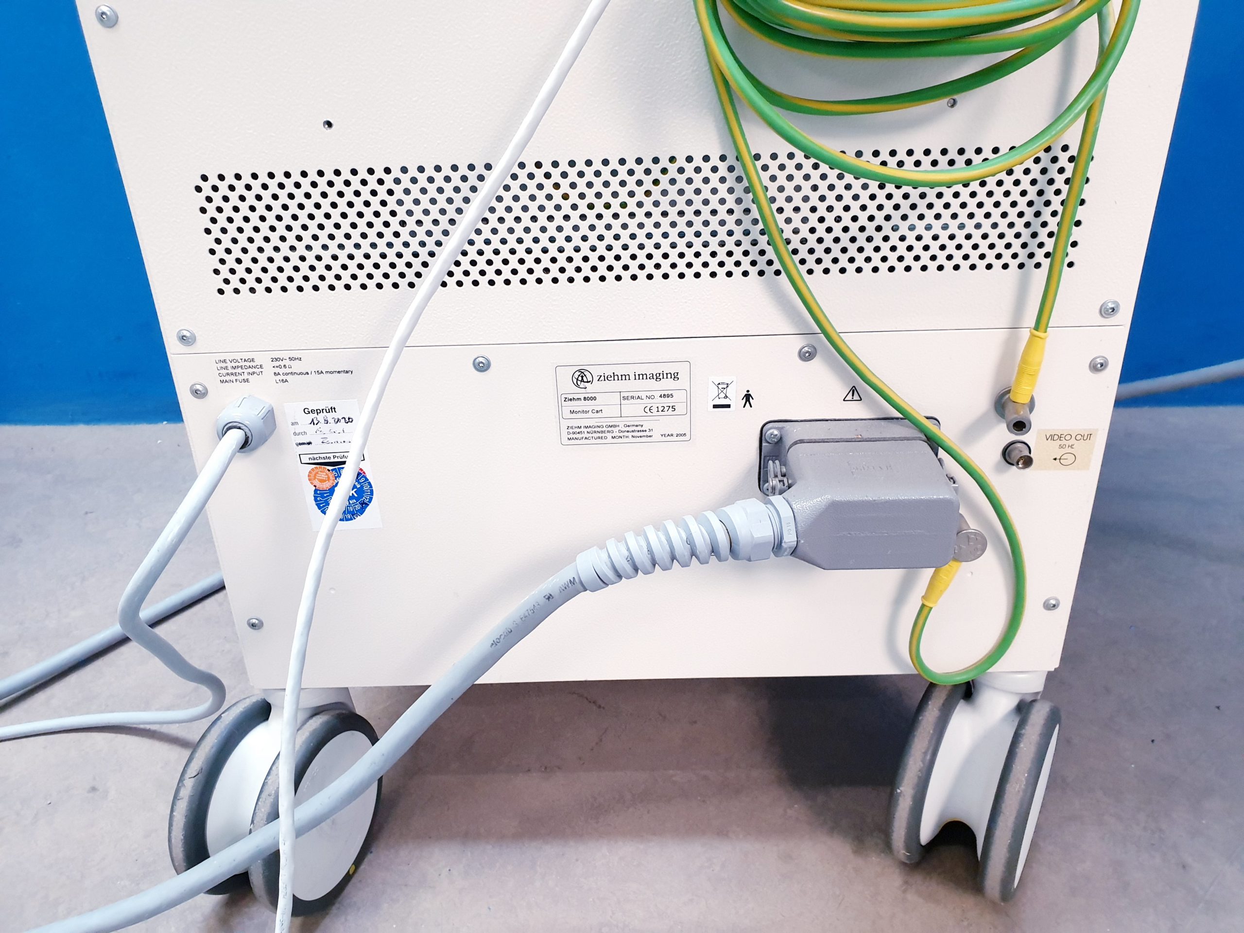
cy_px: 466
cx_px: 622
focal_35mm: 26
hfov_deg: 67.3
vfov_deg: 53.1
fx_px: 934
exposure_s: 1/50
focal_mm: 4.3
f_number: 2.4
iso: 400
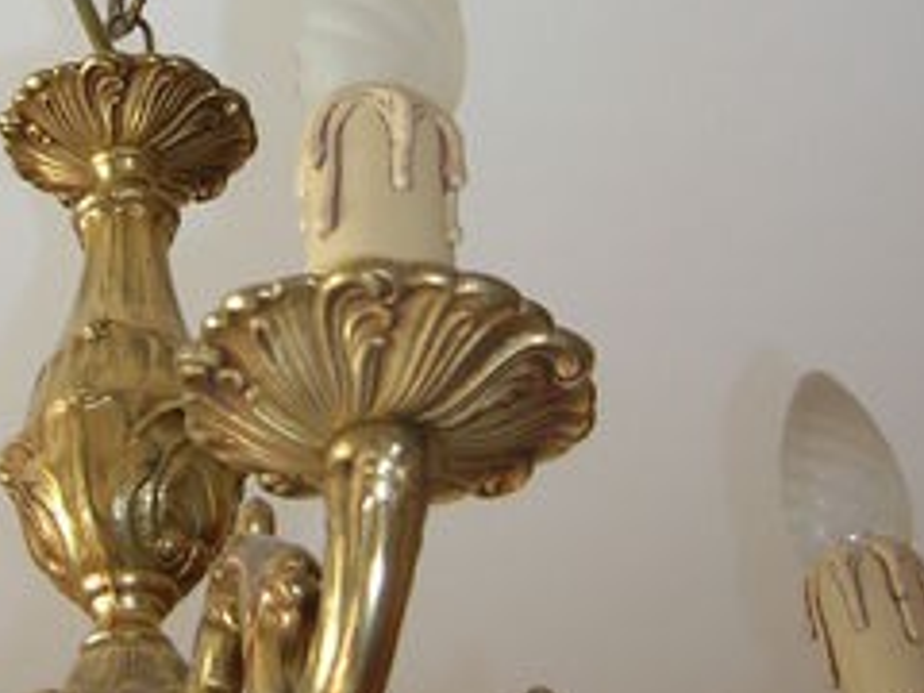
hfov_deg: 22.7
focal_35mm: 85
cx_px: 179
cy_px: 212
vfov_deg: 17.3
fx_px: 2269
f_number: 2.9
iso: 50
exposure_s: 1/5.6
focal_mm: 5.7
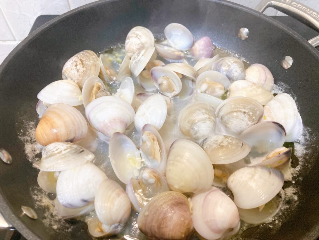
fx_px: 258
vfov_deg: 49.7
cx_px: 160
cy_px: 120
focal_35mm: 28
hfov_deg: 63.4
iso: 250
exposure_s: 1/60
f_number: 1.8
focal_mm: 3.99
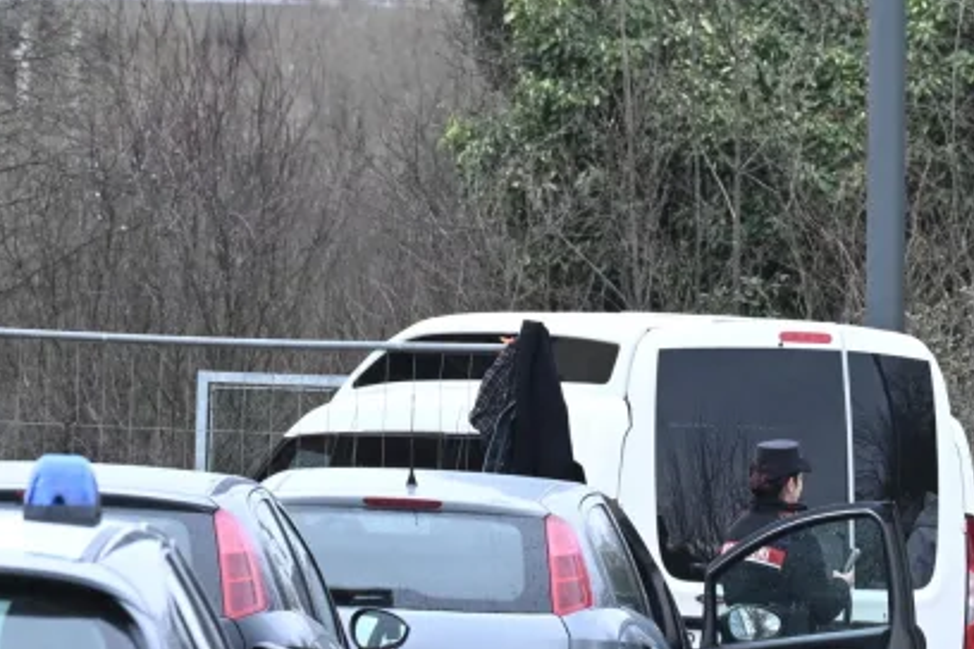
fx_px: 23888
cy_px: 705
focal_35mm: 883
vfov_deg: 1.6
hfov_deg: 2.3
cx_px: 1132
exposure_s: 1/125
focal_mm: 200
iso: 2000
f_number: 7.1
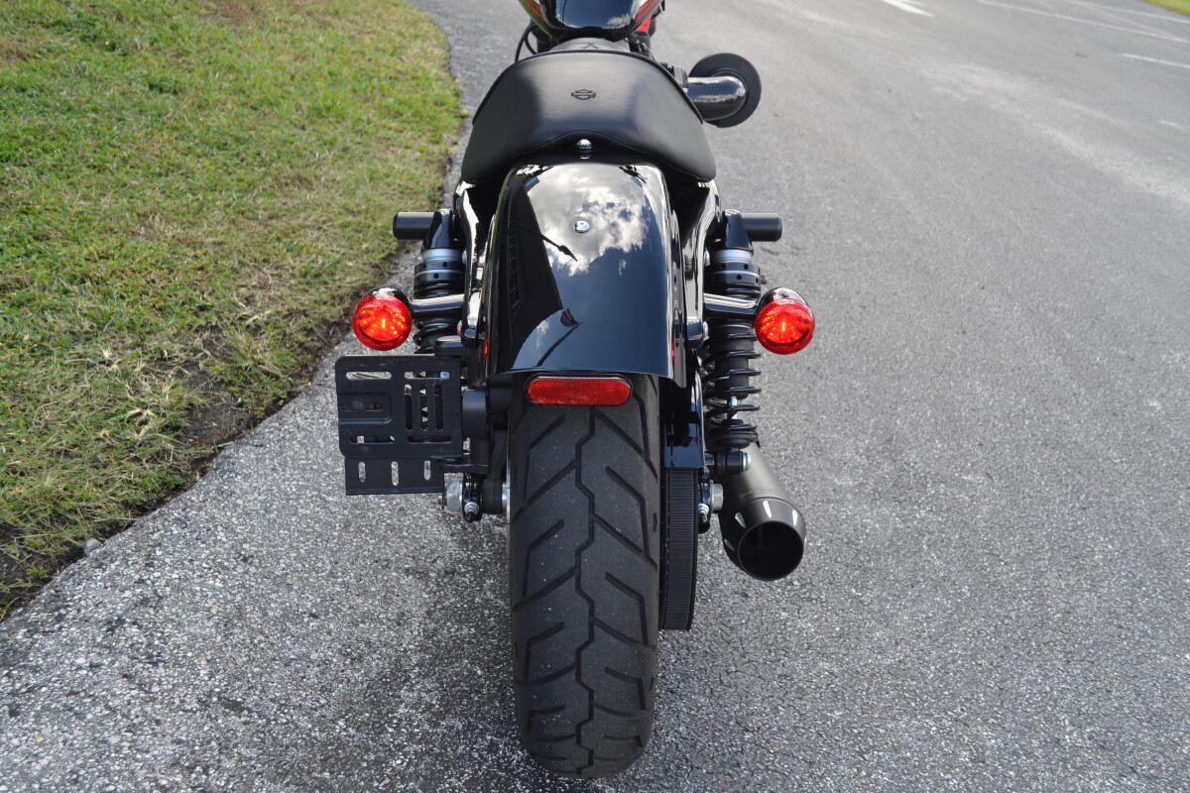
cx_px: 595
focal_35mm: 39
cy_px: 396
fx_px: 1289
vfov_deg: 34.2
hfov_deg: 49.6
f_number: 5.6
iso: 160
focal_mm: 26
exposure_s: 1/125
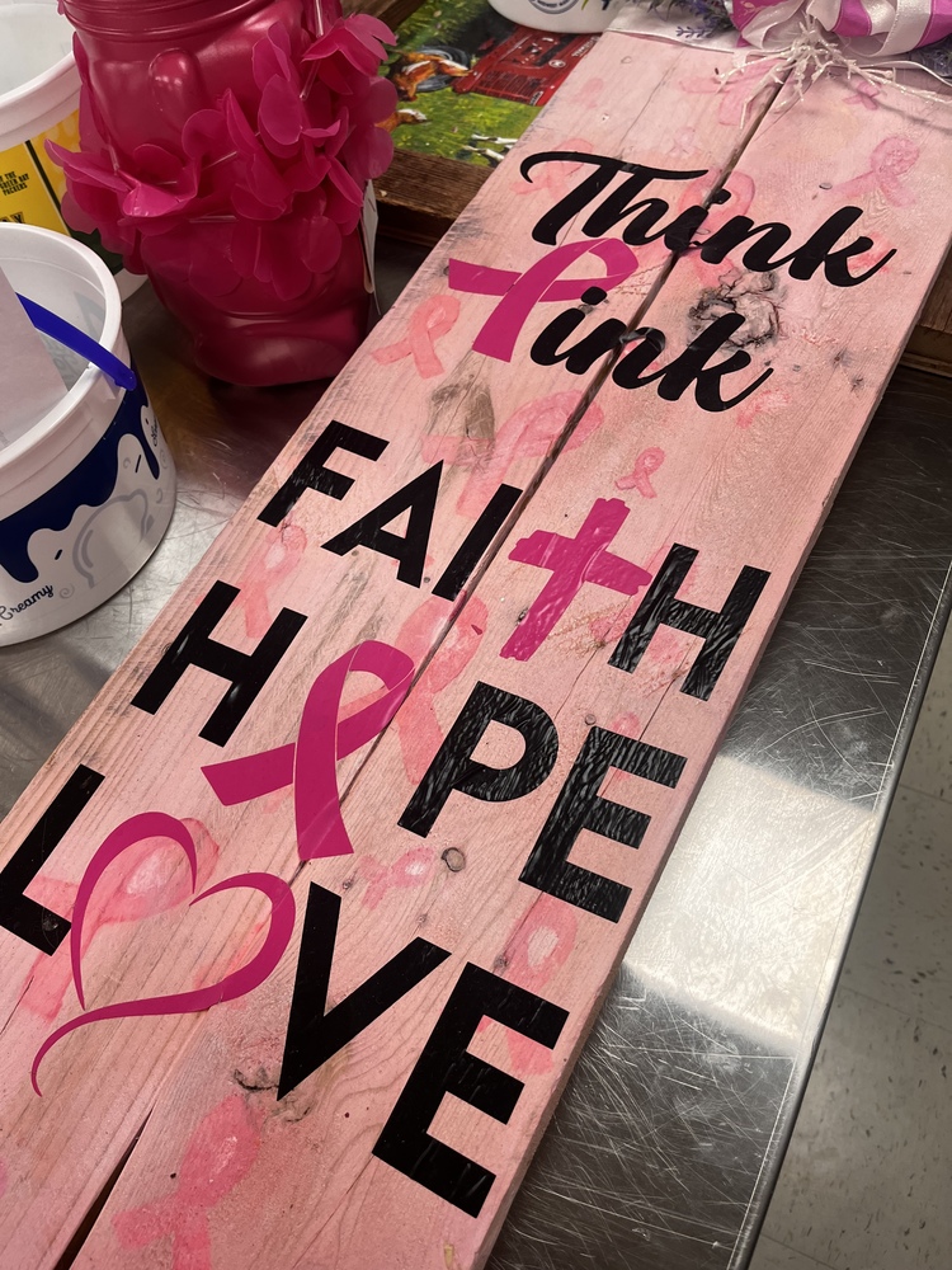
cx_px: 476
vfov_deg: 67.3
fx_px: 953
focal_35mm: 26
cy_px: 635
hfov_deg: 53.1
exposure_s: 1/120
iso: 100
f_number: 1.6
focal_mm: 5.1
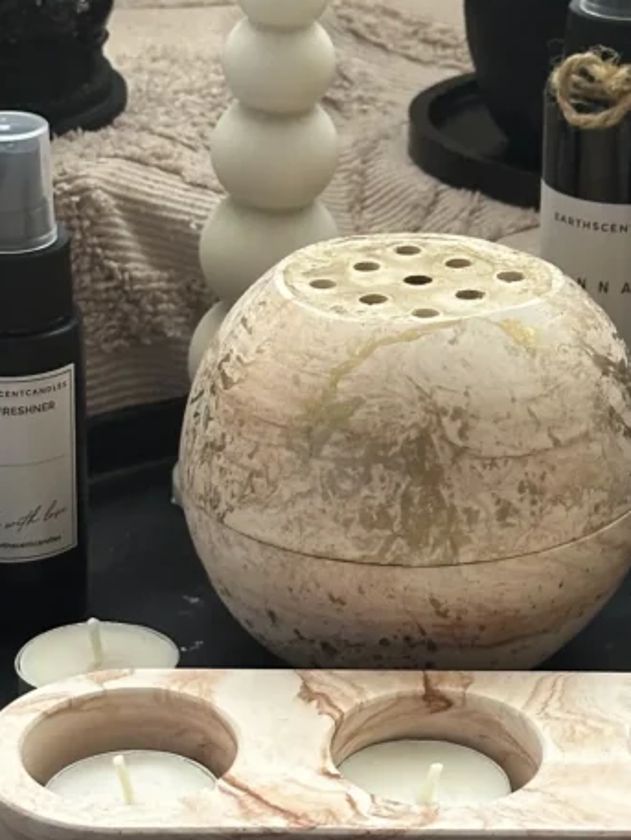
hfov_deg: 13.2
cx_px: 454
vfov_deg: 17.5
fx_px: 2721
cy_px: 282
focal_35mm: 112
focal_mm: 6.86
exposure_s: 1/33
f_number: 1.78
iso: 500
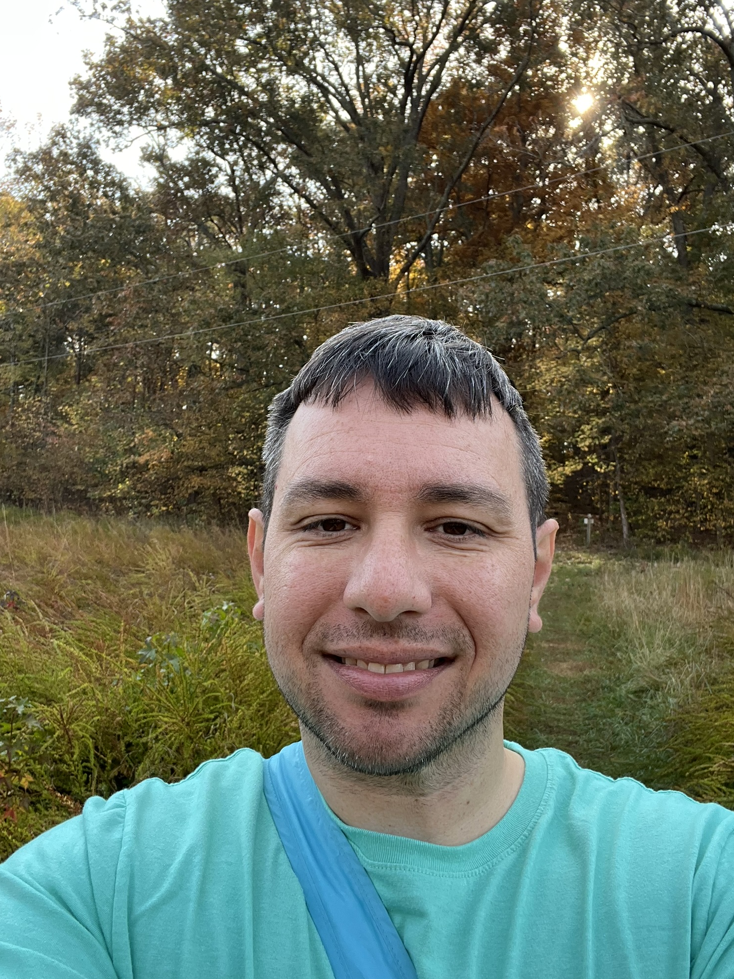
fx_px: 877
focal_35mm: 31
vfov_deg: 58.3
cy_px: 475
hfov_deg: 45.4
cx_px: 368
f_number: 2.2
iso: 25
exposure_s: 1/121
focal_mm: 2.71
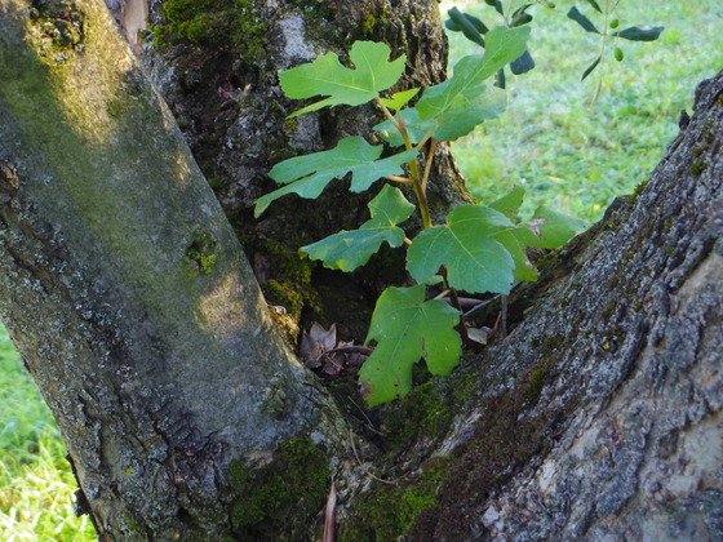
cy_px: 271
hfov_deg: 30.7
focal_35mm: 63
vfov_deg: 23.3
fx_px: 1316
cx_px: 362
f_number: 4
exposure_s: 1/80
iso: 400
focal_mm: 11.4
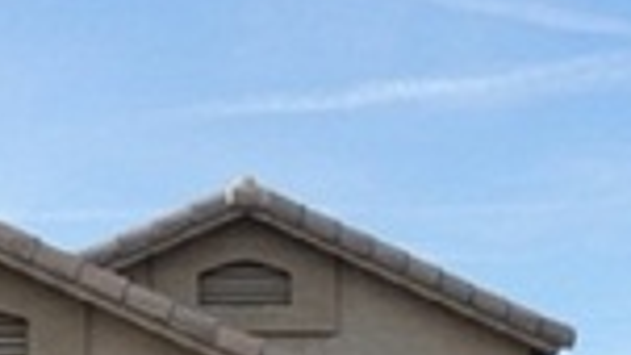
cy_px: 484
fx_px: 1004
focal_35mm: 60
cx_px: 113
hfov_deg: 33.7
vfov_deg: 18.4
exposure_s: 1/800
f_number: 3
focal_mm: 4.3
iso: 100
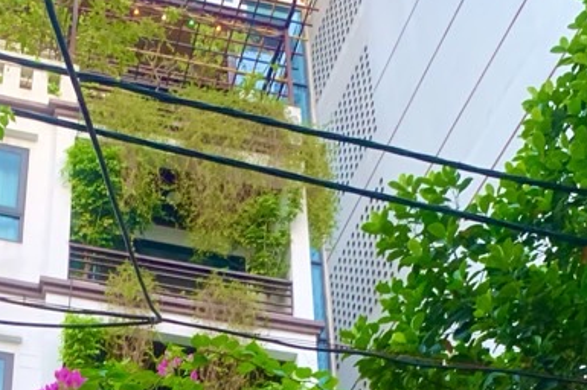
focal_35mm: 72
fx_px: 1173
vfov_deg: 17.1
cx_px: 130
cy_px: 588
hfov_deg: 27.6
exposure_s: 1/50
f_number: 1.8
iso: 250
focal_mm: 4.25
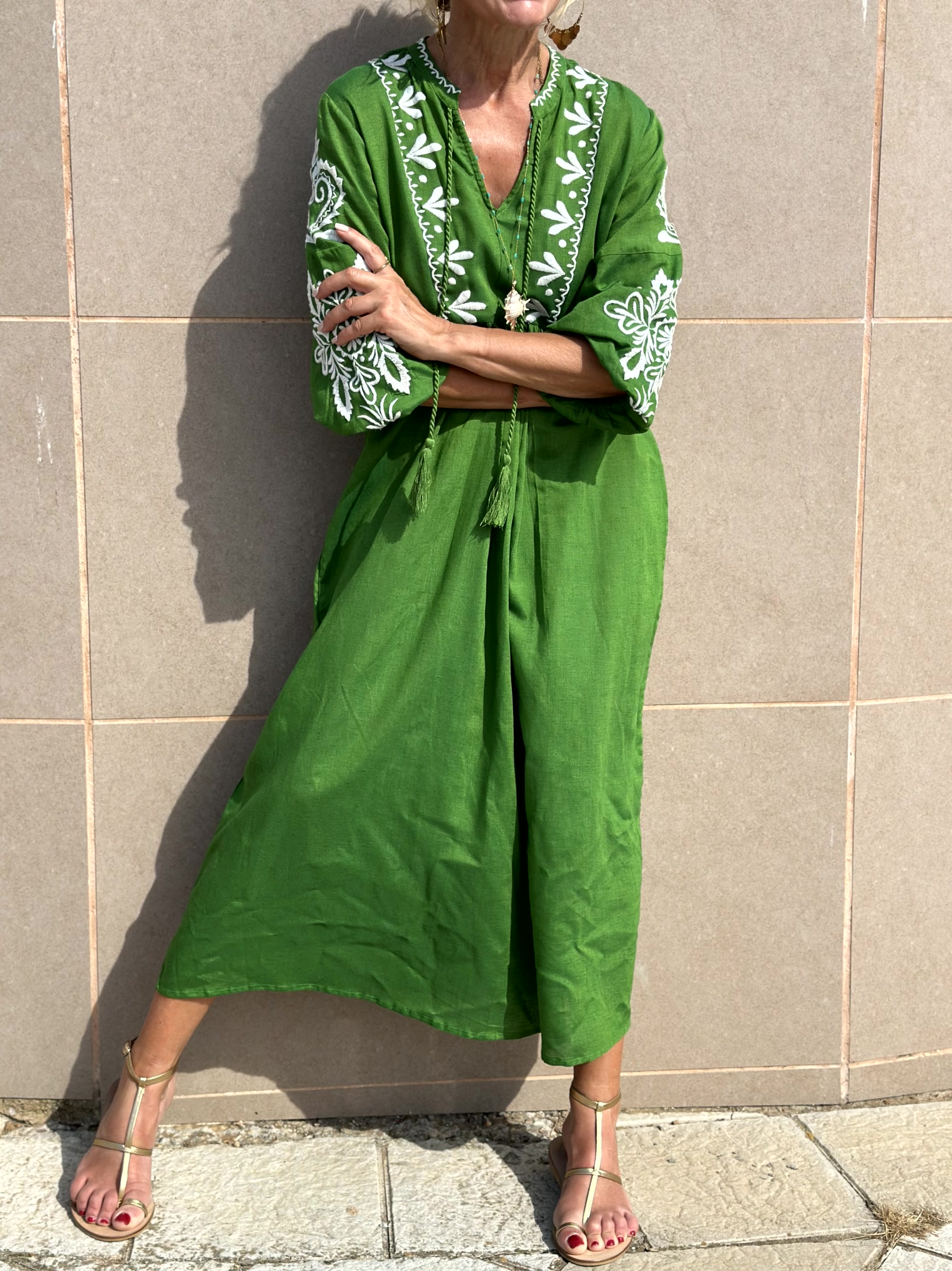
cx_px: 476
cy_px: 636
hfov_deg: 30.3
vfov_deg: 39.7
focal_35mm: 48
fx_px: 1760
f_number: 1.78
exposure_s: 1/5556
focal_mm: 6.86
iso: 100
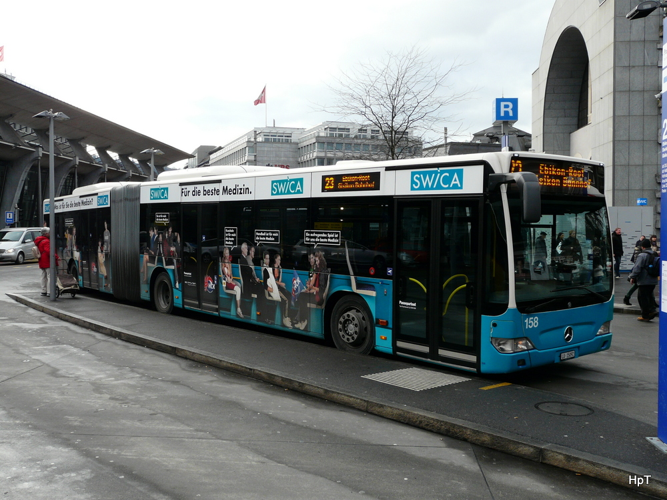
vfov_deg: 39.7
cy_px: 250
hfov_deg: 51.4
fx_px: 694
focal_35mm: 36
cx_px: 334
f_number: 4
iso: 100
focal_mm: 5.9
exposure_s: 1/200
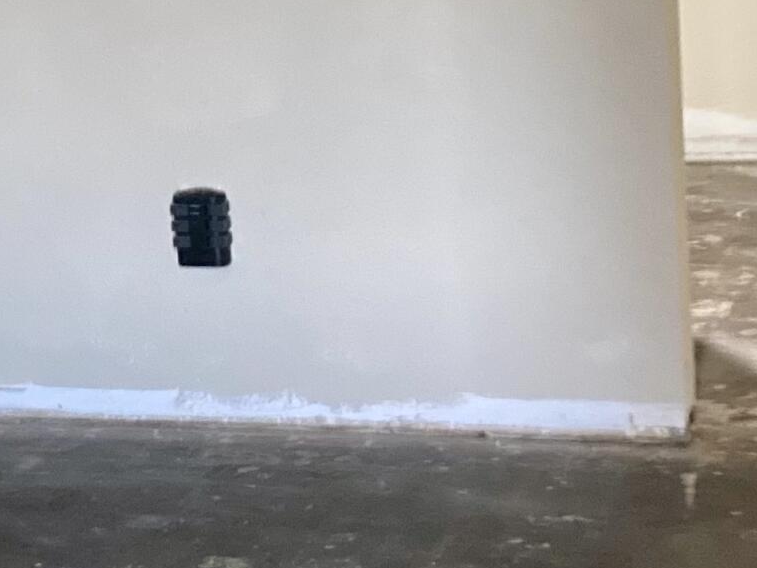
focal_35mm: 111
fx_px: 2428
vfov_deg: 13.3
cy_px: 92
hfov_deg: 17.6
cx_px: 146
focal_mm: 3.99
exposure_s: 1/30
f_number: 1.8
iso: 500
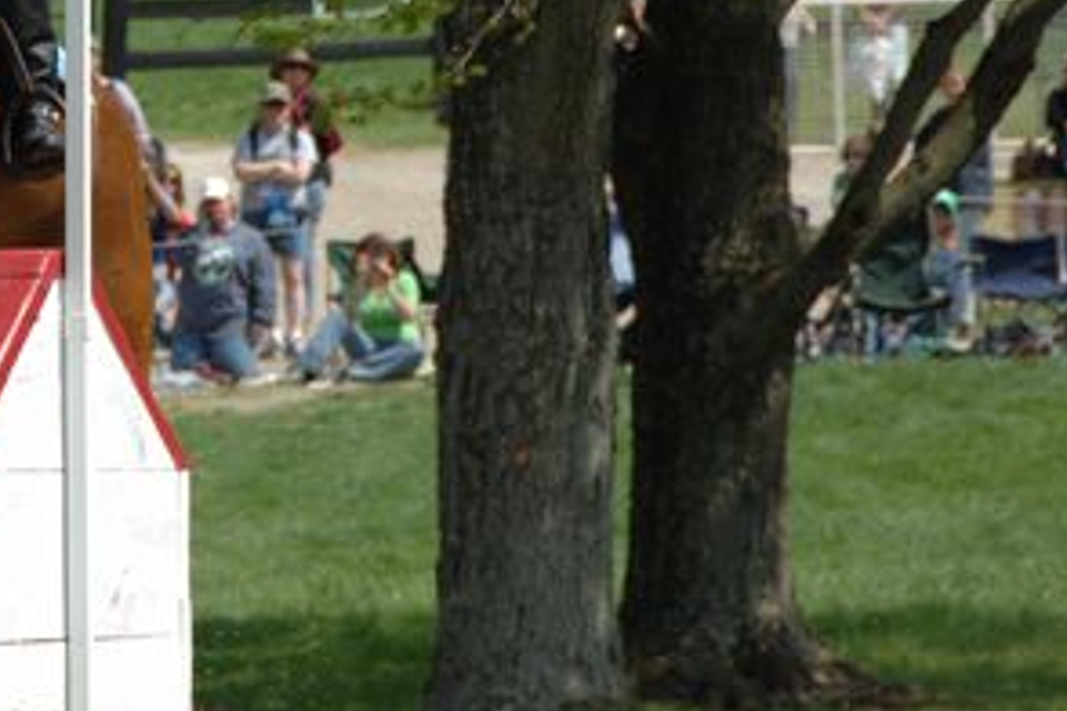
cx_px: 65
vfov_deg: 2.8
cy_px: -24
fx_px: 14492
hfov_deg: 4.2
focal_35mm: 489
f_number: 7.6
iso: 500
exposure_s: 1/1000
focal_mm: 150
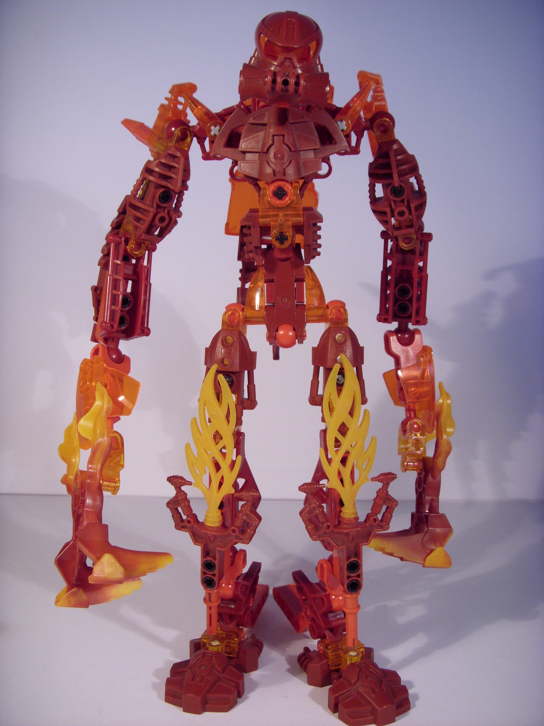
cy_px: 363
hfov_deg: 45.4
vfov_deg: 58.4
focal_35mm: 31
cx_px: 272
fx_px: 650
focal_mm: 6.3
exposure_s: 1/16
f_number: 3.5
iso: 100
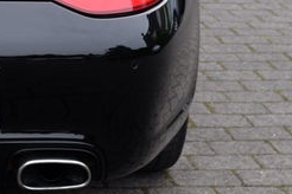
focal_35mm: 159
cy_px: -28
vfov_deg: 8.6
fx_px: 1290
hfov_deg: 12.4
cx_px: -118
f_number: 5.6
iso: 200
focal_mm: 34.3
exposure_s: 1/200
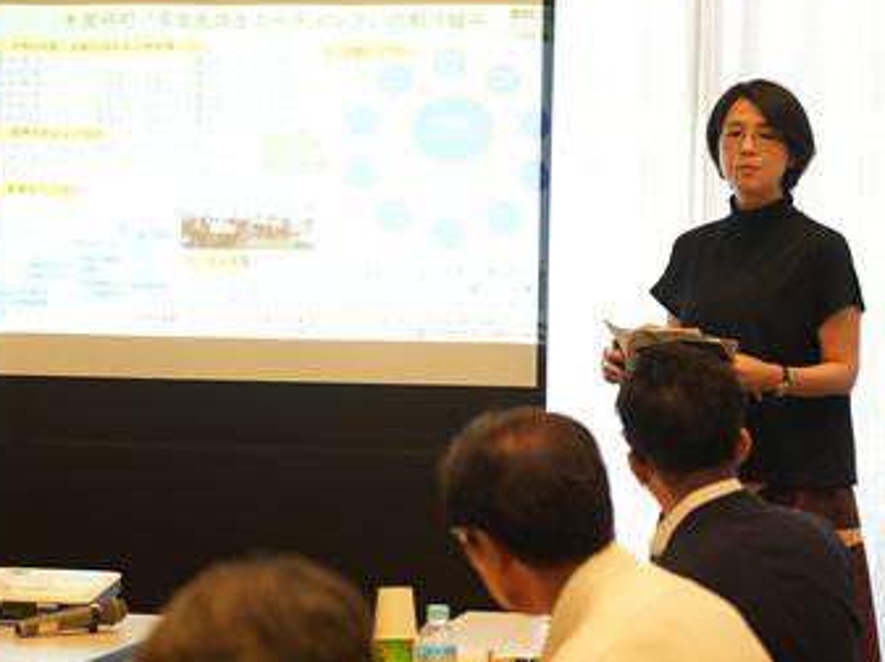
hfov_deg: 11.0
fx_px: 4597
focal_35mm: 180
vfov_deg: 8.2
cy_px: 155
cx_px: 415
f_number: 4
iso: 1250
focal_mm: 105
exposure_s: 1/125
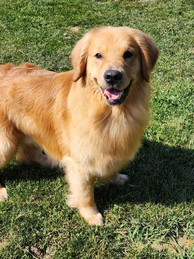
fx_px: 172
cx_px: 97
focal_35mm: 23
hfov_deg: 58.9
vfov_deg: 73.9
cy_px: 130
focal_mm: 6.4
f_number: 1.8
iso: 12
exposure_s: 1/833
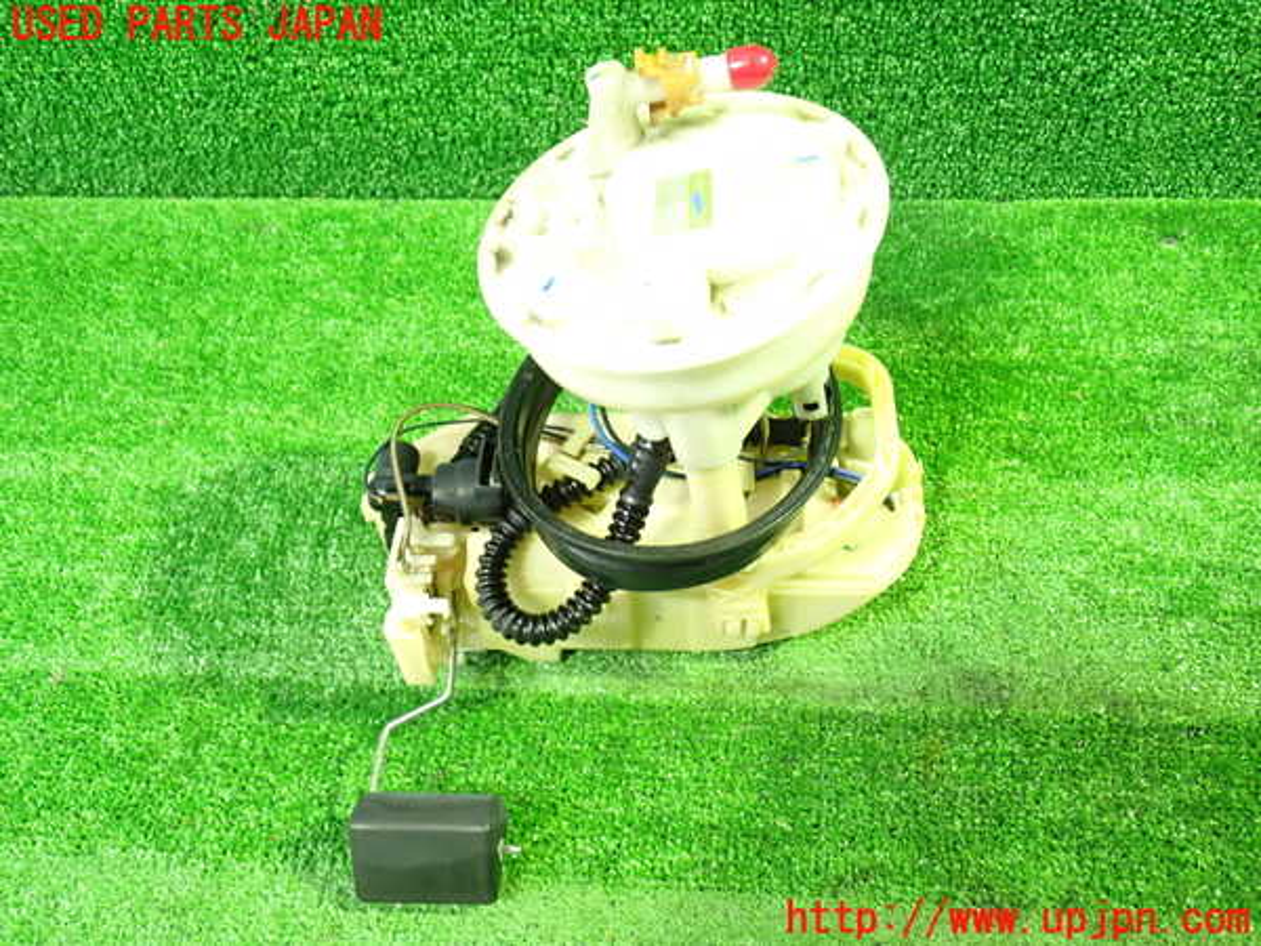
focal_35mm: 30
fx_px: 1093
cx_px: 630
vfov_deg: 46.8
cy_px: 473
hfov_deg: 60.0
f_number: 2.3
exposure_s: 1/20
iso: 800
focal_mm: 5.4
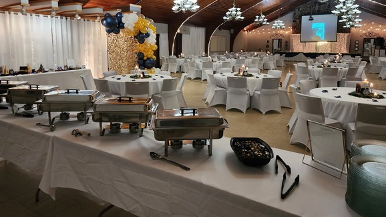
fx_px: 266
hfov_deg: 71.9
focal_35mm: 26
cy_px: 70
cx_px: 194
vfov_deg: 43.7
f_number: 1.8
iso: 500
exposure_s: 1/60
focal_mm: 6.4
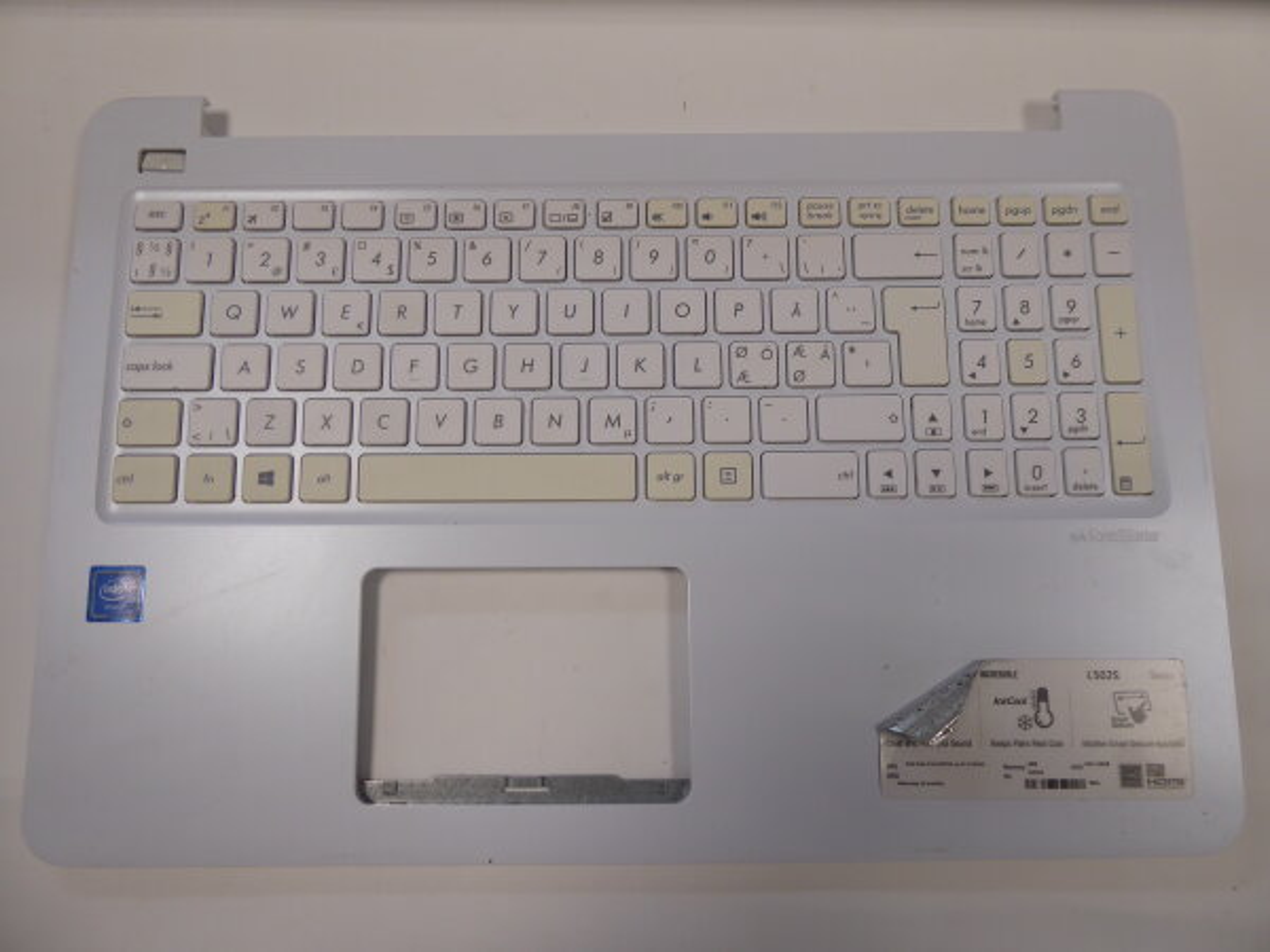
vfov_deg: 54.9
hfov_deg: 69.4
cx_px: 635
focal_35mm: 25
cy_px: 476
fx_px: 917
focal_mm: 4.3
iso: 125
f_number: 3.3
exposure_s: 1/60
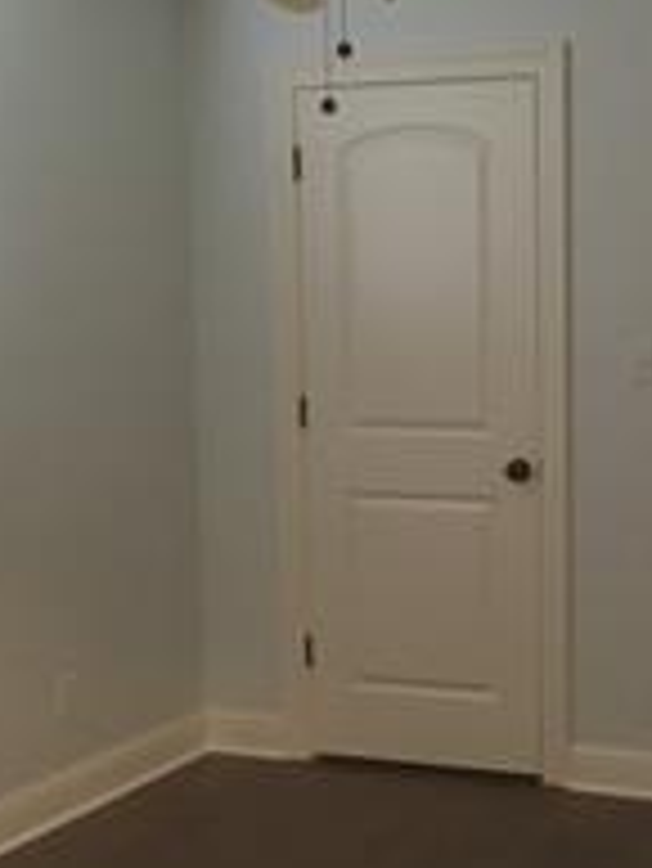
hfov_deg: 20.3
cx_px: 490
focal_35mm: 72
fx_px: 1806
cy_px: 499
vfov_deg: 27.0
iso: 250
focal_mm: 4.15
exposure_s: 1/15
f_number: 2.2
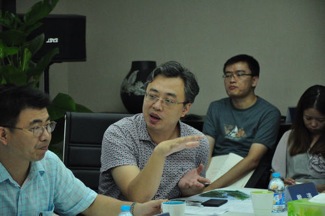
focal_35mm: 147
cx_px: 162
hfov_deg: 14.0
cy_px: 108
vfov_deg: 9.3
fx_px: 1325
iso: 3200
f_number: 5.6
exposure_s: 1/100
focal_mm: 98
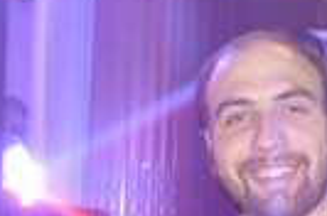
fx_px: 1405
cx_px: 384
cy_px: 411
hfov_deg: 13.0
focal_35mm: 155
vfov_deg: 8.4
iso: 400
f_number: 5
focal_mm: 25
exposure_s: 1
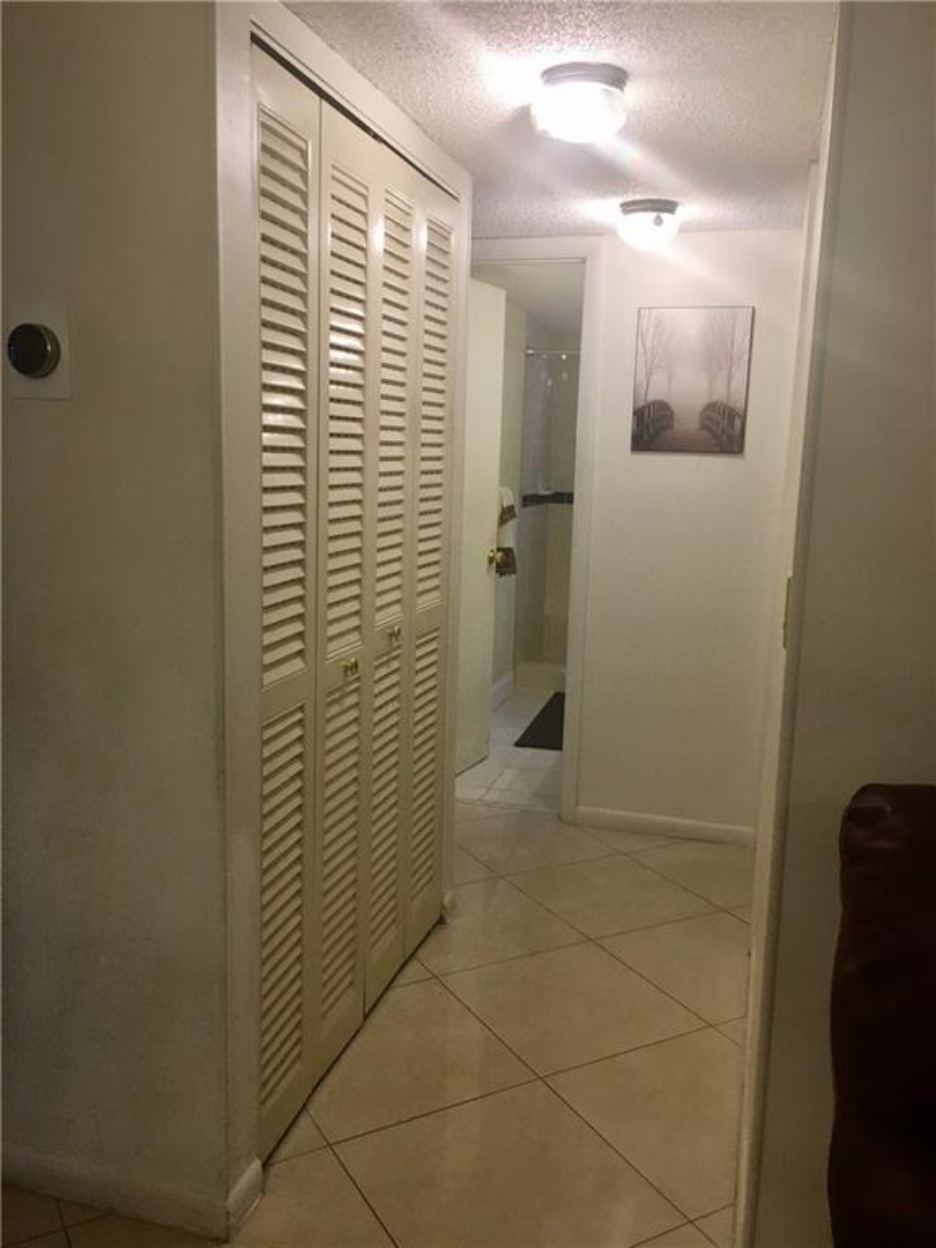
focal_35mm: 29
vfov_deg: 61.7
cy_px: 624
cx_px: 468
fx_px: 1046
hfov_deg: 48.2
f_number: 2.2
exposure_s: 1/30
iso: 40
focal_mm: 4.15
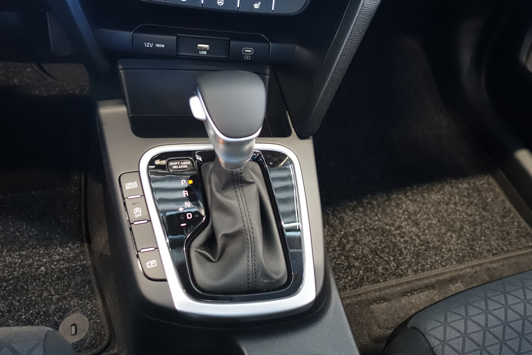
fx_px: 414
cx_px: 275
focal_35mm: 28
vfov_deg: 46.3
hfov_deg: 65.5
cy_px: 154
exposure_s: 1/15
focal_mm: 8.8
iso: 800
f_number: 1.8
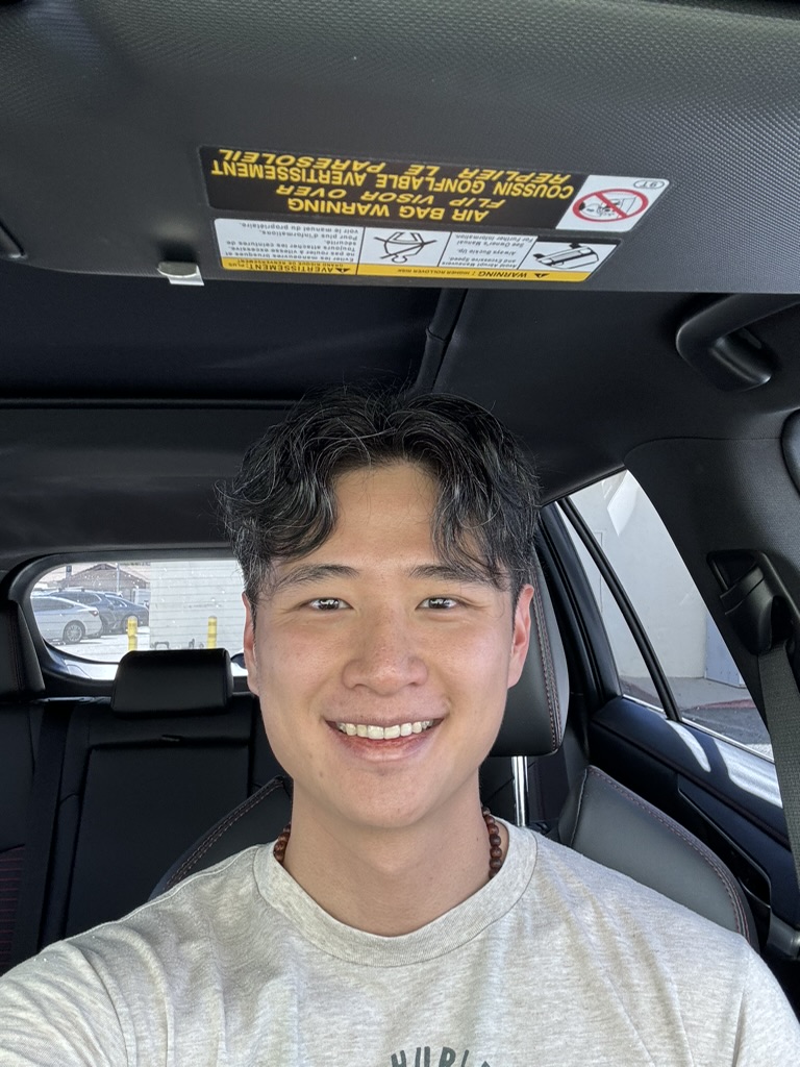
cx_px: 400
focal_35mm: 30
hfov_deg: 46.8
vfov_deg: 60.0
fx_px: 924
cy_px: 534
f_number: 1.9
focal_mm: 2.69
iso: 32
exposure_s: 1/121
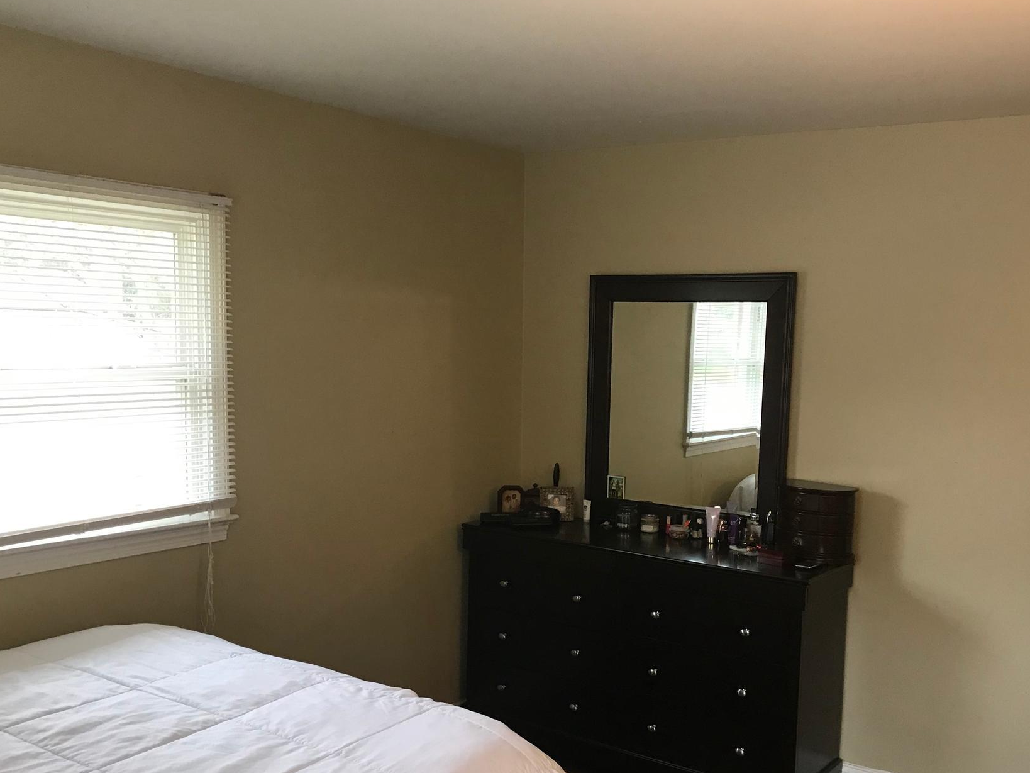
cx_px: 601
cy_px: 464
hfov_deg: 52.4
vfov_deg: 40.5
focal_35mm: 35
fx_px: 1042
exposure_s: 1/30
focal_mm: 3.99
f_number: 1.8
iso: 40
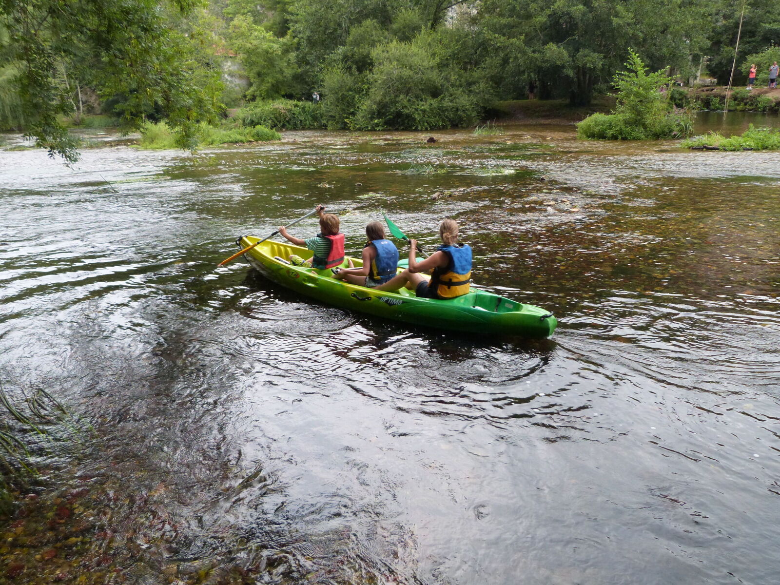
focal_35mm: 28
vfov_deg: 49.7
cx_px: 390
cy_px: 292
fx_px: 631
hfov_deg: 63.4
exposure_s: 1/250
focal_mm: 4.8
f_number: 2.8
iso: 250
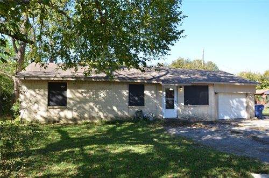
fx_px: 201
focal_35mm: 27
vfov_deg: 47.7
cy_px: 89
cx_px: 134
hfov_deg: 67.5
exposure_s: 1/200
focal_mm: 18
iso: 200
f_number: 7.1
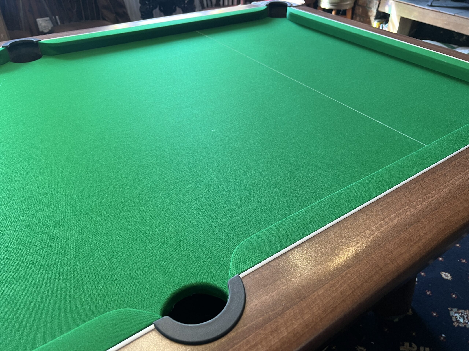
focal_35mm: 26
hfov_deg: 67.3
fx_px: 352
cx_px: 234
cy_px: 176
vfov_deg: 53.1
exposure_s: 1/50
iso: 100
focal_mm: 5.7
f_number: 1.5
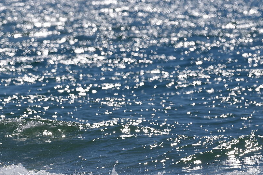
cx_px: -3
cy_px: 185
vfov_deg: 1.5
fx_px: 6729
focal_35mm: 921
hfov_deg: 2.2
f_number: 9
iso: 100
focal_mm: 310
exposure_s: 1/640
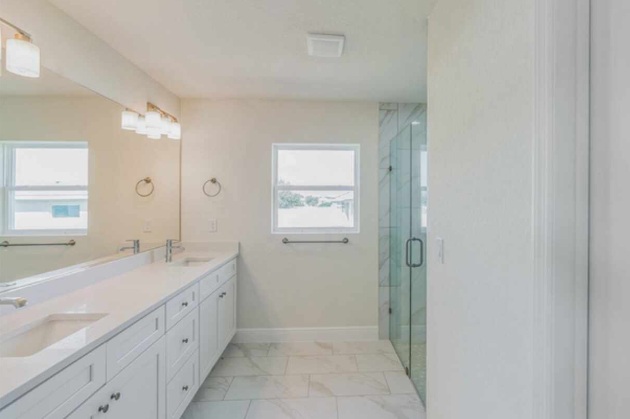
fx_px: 297
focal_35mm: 17
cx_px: 334
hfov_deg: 93.2
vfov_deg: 70.4
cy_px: 206
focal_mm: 16
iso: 400
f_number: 8
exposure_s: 1/40
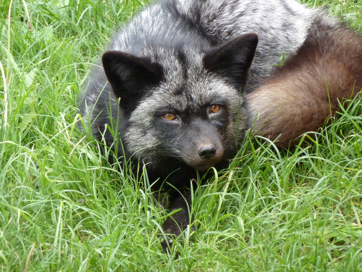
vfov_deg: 5.0
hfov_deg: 6.6
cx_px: 181
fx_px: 3137
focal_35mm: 300
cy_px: 136
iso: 400
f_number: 4.9
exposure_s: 1/100
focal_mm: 49.2
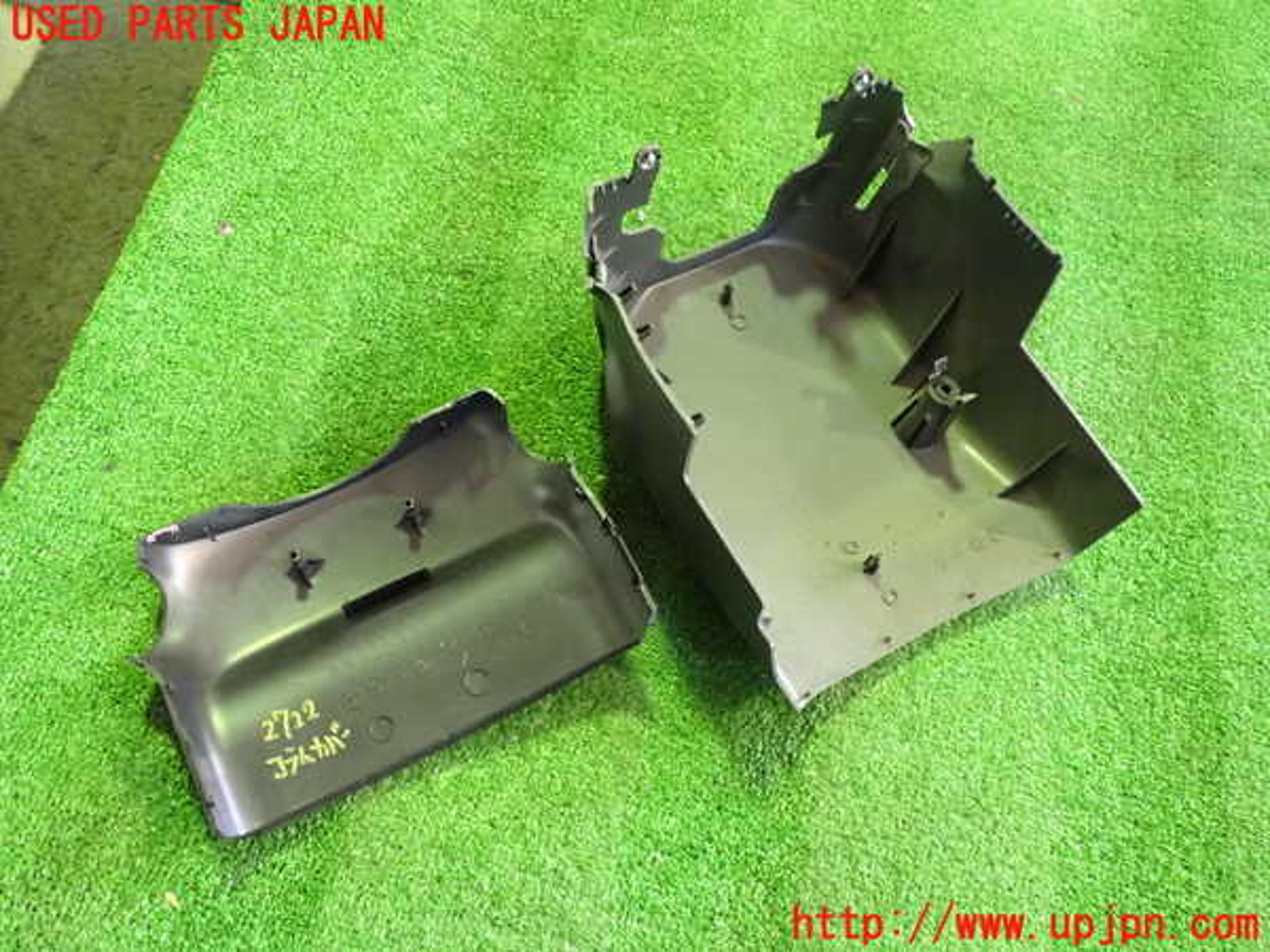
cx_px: 635
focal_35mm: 30
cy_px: 476
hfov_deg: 60.0
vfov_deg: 46.8
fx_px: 1101
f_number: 2.3
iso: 1250
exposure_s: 1/60
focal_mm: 5.4
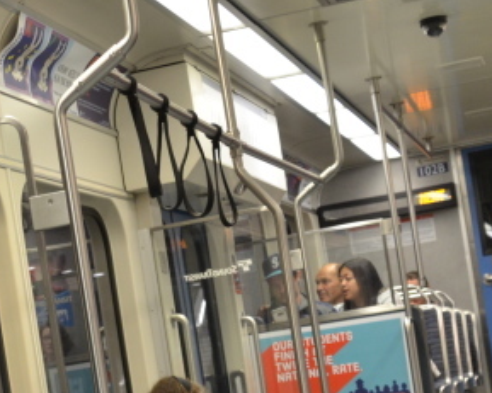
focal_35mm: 109
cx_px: 56
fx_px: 1587
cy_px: 402
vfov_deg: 13.9
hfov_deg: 17.4
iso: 800
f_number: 4
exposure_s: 1/30
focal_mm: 28
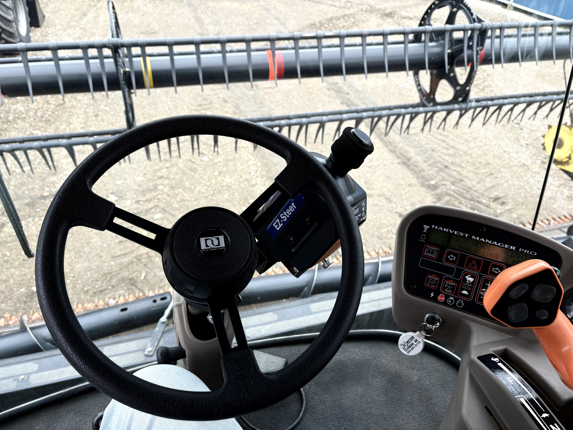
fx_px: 430
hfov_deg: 67.3
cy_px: 215
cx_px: 286
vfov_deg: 53.1
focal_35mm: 26
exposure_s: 1/121
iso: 50
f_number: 1.6
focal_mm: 5.96
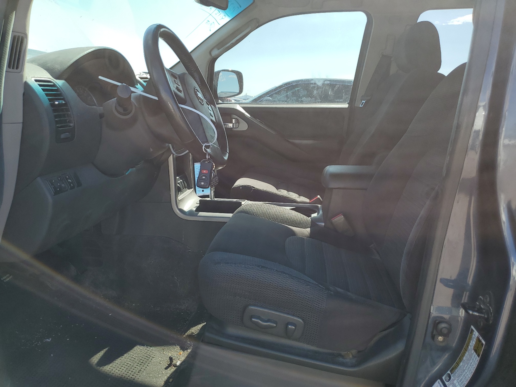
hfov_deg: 67.3
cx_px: 258
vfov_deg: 53.1
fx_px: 388
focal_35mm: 26
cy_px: 194
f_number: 1.5
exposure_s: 1/909
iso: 50
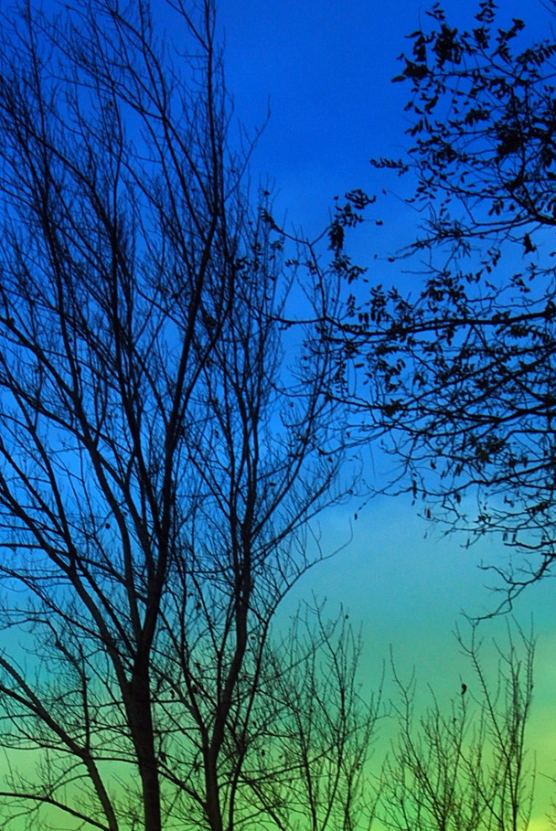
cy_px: 829
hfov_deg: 13.8
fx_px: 2290
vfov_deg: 20.0
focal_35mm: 99
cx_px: 128
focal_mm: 31
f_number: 11
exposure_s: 1/100
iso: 200
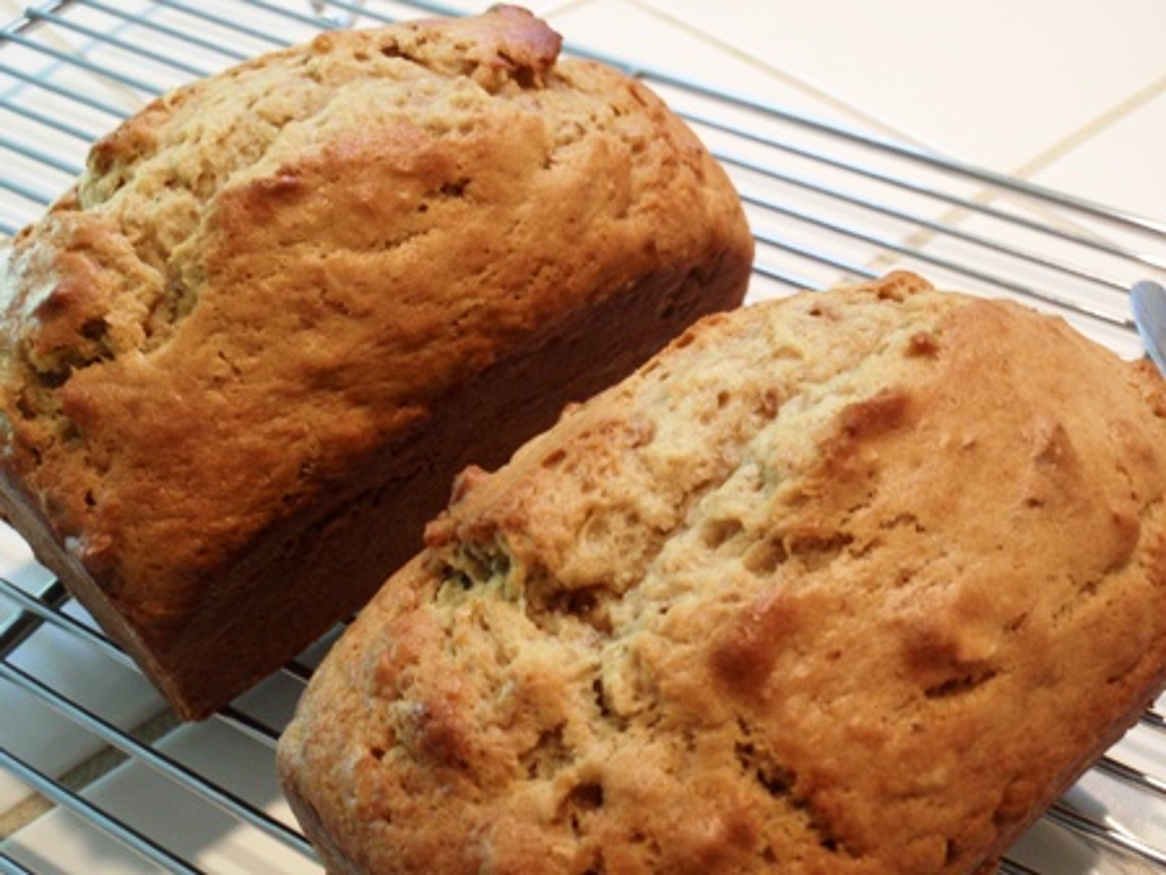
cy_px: 438
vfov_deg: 36.0
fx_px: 1347
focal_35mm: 40
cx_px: 583
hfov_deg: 46.8
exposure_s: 1/13
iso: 200
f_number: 3.9
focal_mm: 7.25
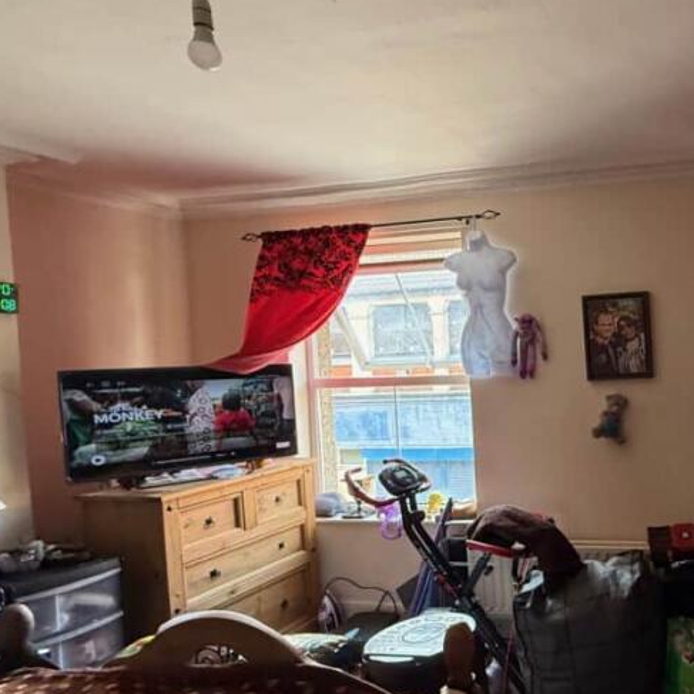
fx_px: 590
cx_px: 667
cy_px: 379
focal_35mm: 26
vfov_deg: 60.8
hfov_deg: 51.1
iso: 320
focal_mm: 2.22
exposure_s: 1/94
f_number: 2.2
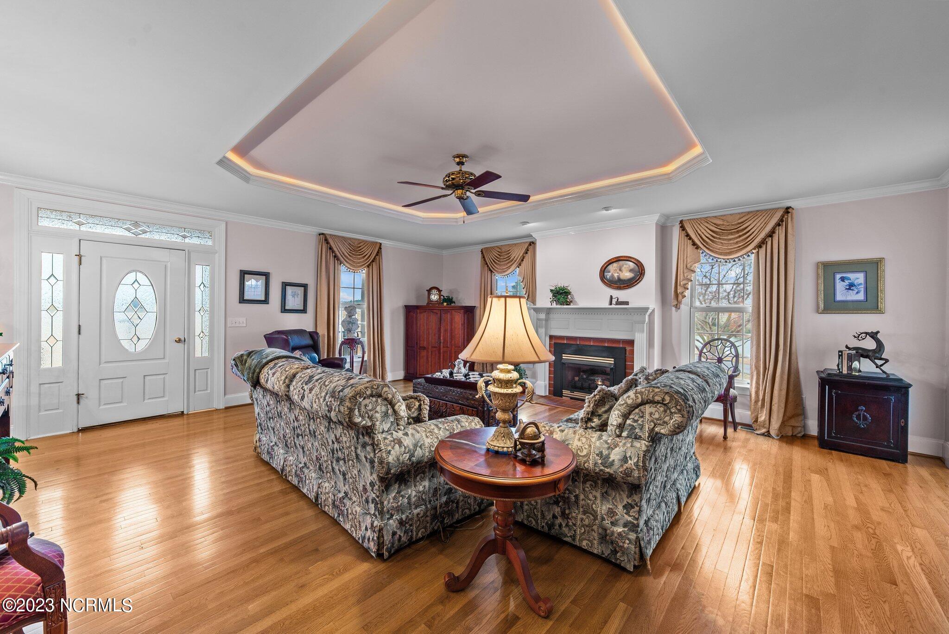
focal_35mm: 14
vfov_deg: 81.3
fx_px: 369
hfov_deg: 104.2
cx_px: 474
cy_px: 317
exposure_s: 1/1.25
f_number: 8
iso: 250
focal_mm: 14
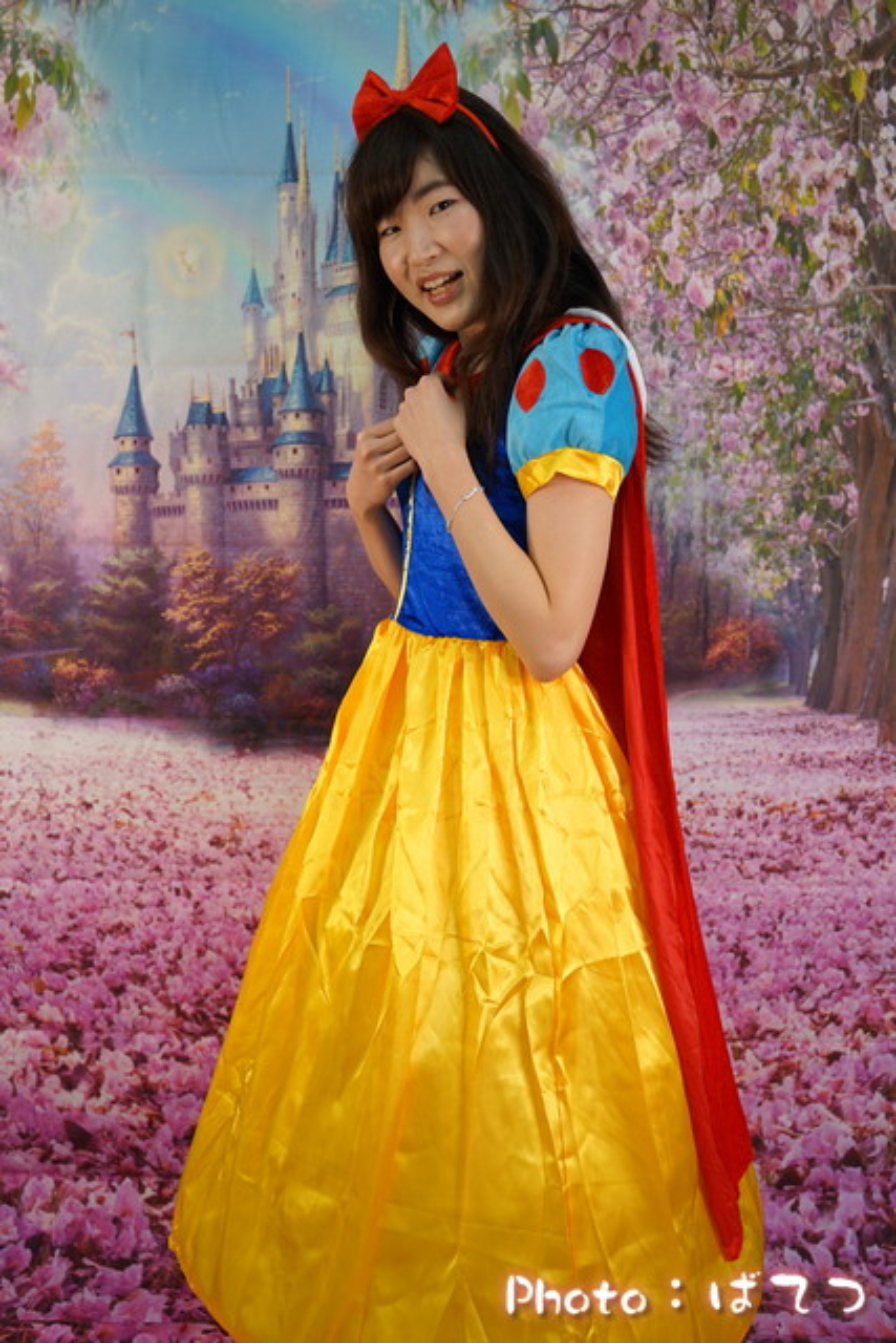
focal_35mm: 33
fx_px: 1231
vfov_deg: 57.2
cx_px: 448
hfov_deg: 40.0
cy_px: 672
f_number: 2.8
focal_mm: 33
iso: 125
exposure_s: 1/60
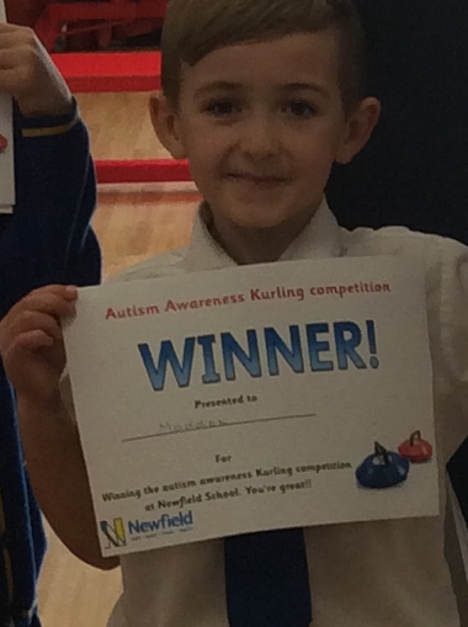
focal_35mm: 163
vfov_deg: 12.1
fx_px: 2947
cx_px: 602
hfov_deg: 8.9
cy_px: 304
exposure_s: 1/100
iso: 50
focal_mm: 3.3
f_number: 2.4
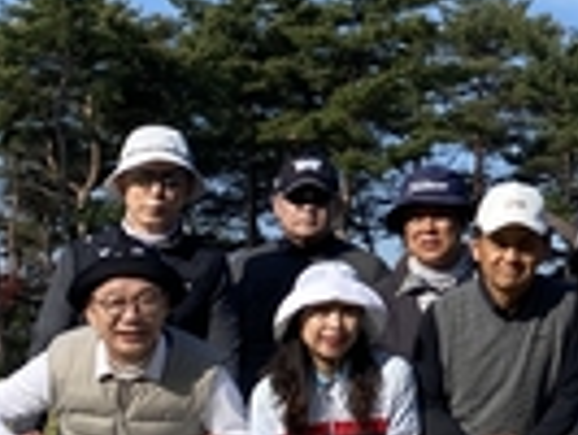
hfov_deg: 15.4
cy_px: 78
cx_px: 900
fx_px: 1955
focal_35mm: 117
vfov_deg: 12.6
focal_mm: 4.25
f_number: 1.8
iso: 32
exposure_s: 1/3125
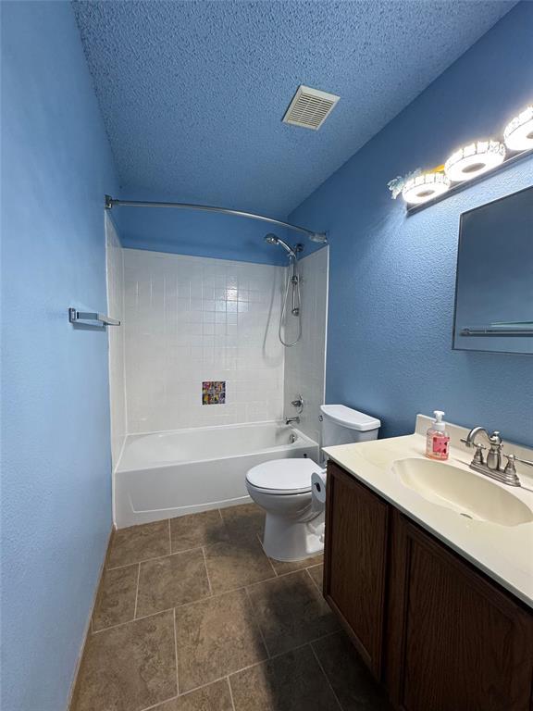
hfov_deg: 85.7
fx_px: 287
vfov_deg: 102.1
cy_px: 356
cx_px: 266
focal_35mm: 14
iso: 250
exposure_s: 1/120
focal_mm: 2.22
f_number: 2.2
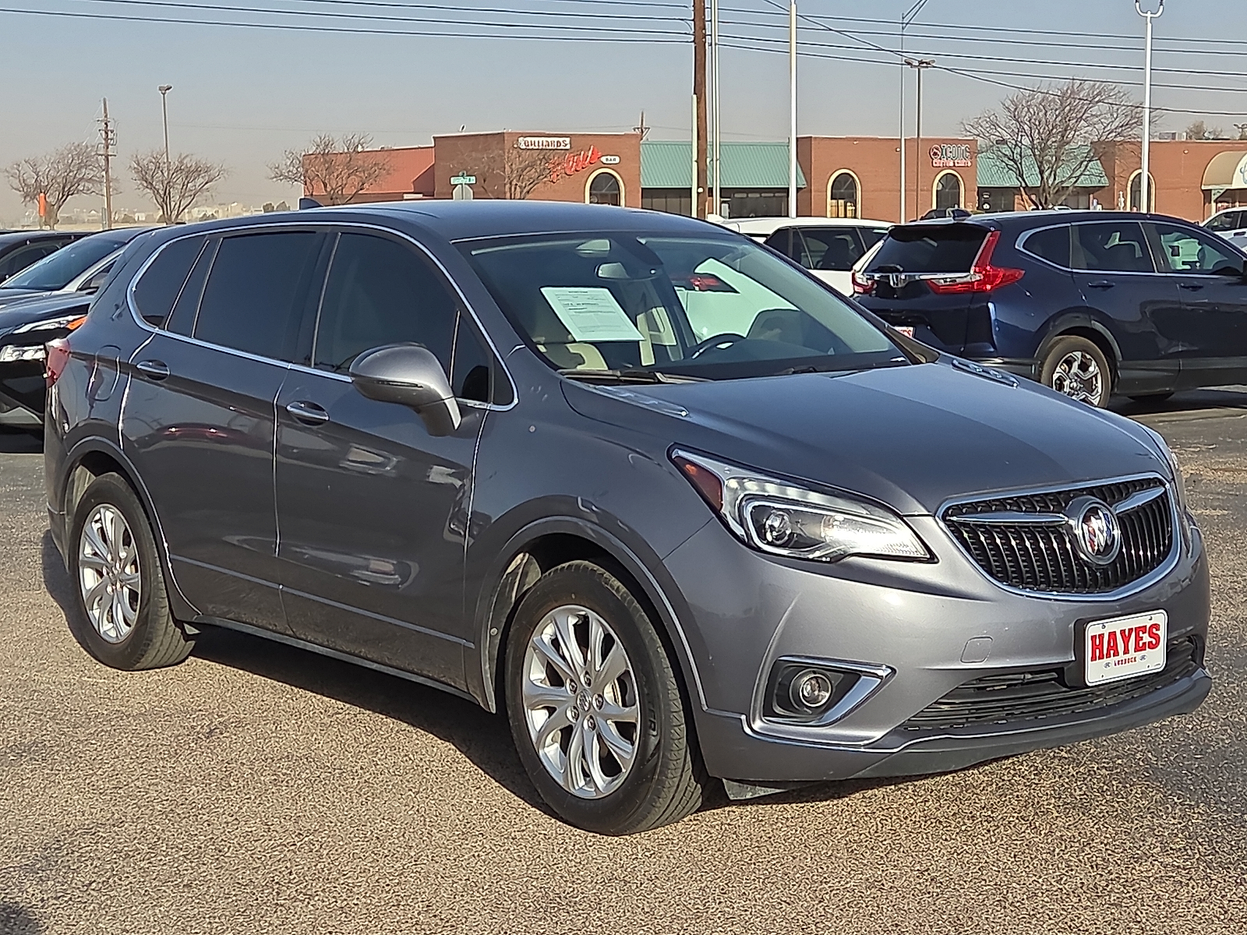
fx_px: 2197
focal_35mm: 61
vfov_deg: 24.0
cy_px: 468
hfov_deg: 31.7
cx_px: 624
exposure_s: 1/1667
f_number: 1.8
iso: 25
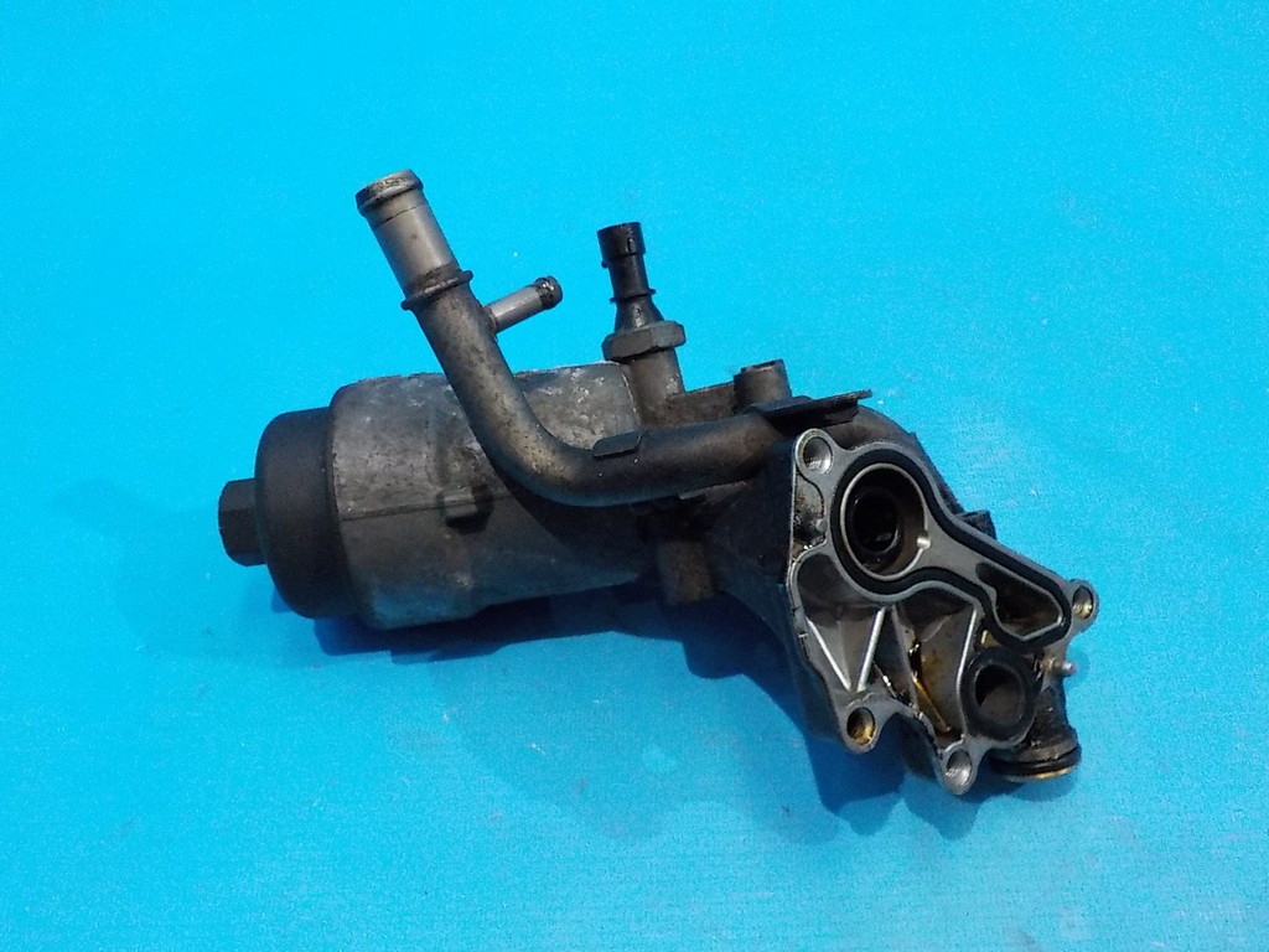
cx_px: 634
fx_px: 1100
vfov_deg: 46.8
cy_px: 476
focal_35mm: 30
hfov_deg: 60.0
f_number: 3.3
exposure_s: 1/100
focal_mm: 4.1
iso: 800
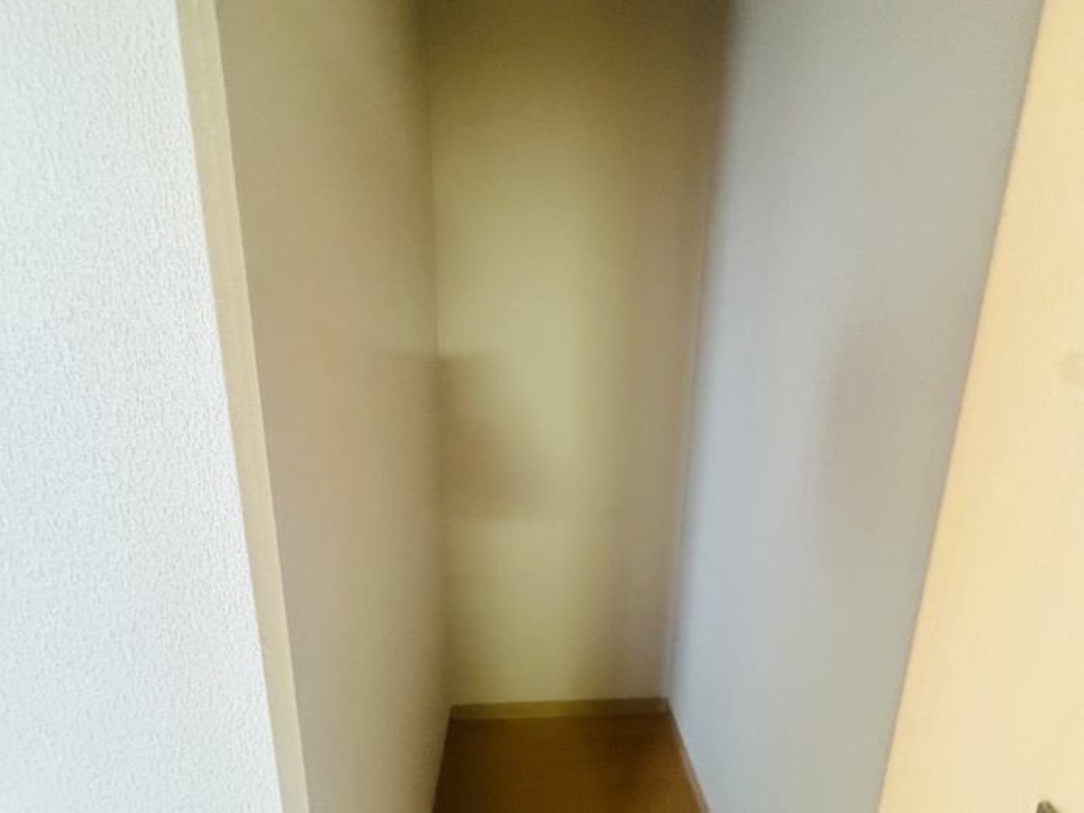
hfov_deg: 102.1
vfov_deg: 85.7
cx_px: 542
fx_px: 438
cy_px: 406
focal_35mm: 14
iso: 1000
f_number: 2.2
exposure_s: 1/40
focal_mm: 2.22
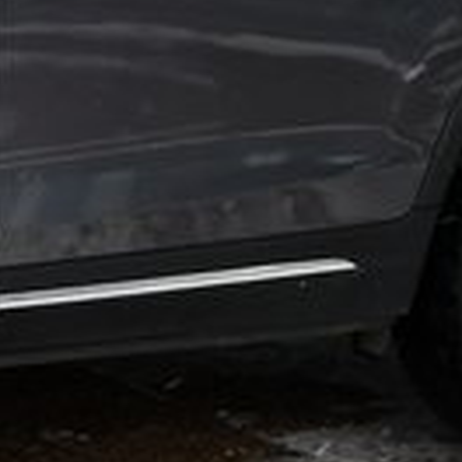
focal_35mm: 178
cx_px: -346
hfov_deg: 9.4
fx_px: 2688
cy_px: 383
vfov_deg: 9.8
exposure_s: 1/250
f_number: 5
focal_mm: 18
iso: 400
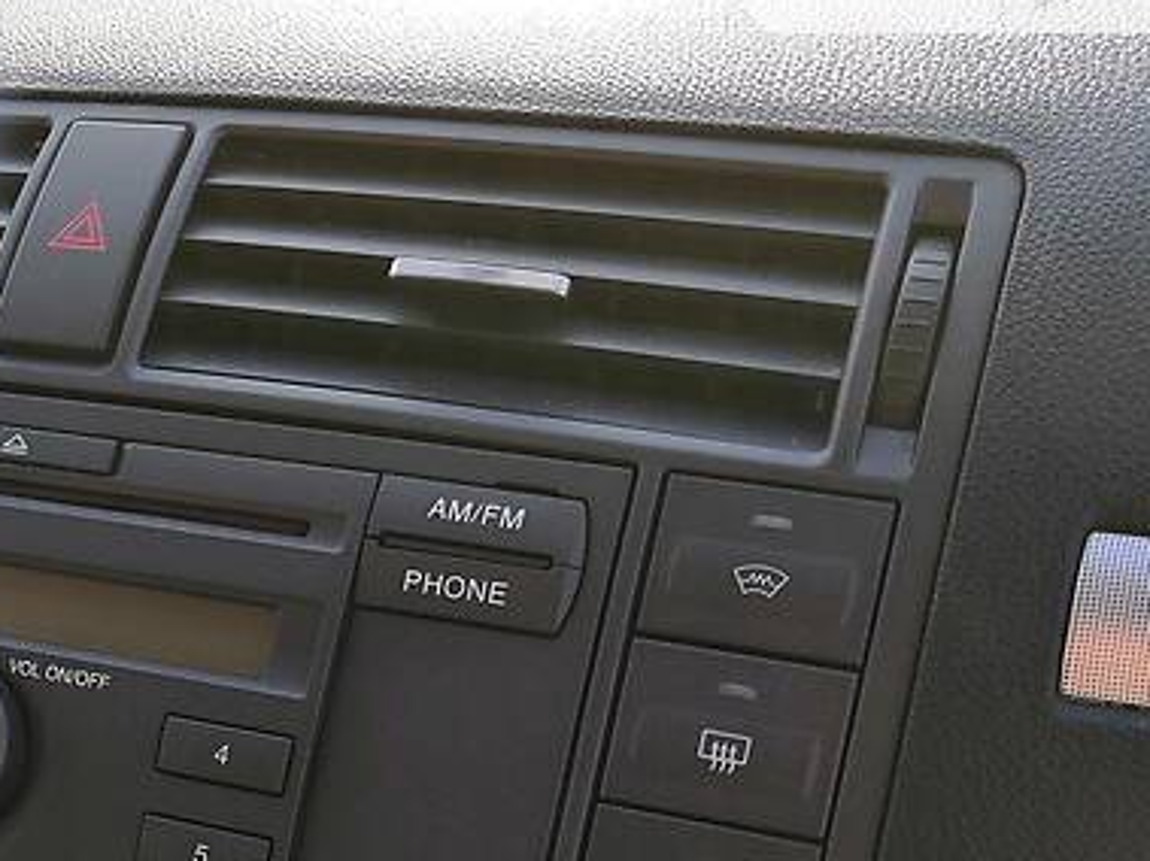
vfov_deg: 24.9
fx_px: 1893
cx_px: 15
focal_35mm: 57
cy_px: 776
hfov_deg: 31.4
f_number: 1.8
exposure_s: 1/142
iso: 50
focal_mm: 4
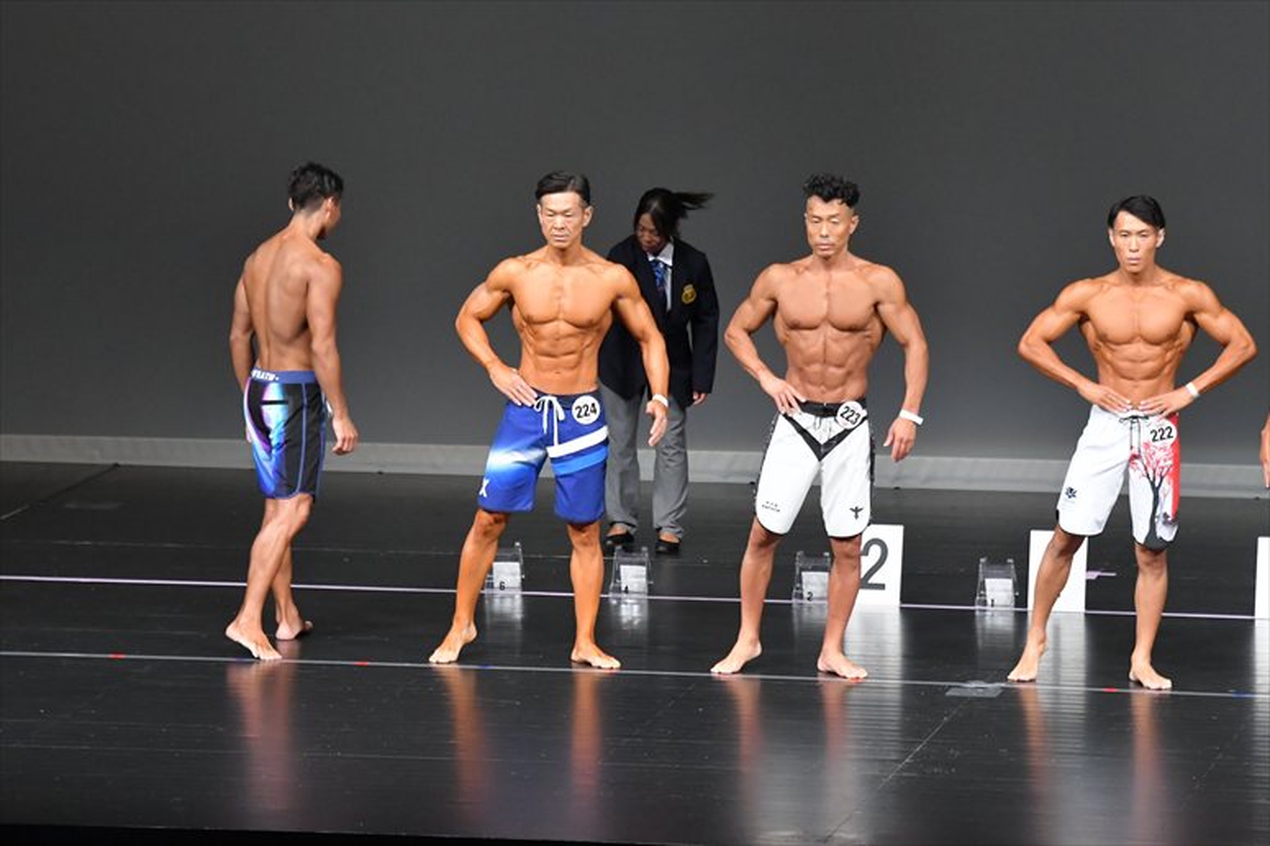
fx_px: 7934
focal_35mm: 225
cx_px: 635
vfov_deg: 6.1
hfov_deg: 9.2
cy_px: 423
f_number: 5.6
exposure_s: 1/400
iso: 5000
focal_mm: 150
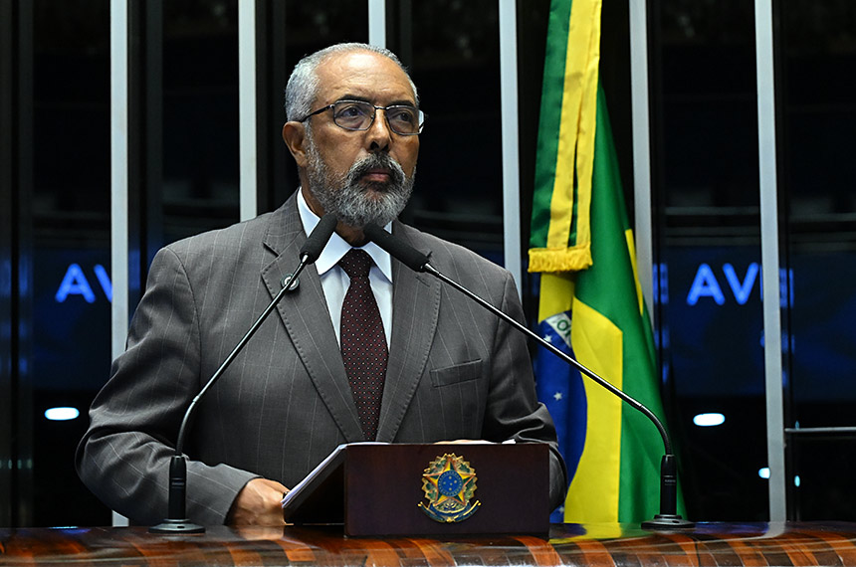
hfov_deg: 19.5
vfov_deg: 13.0
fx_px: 2492
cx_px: 428
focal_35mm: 105
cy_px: 284
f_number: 5
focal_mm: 70
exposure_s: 1/100
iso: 5000
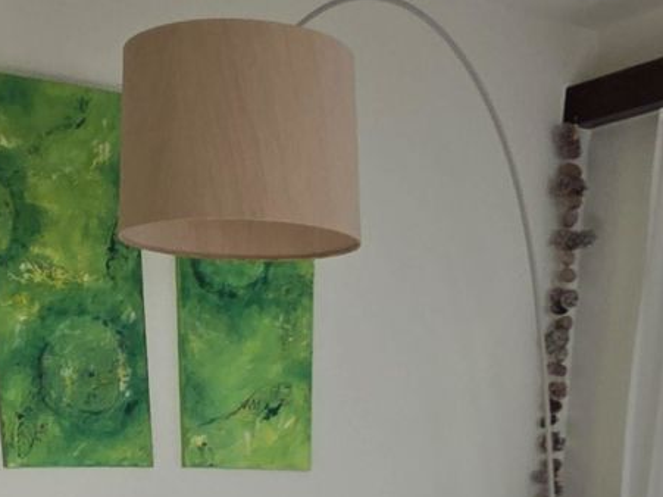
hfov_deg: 32.7
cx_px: 337
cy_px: 988
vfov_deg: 17.7
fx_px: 1130
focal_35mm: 59
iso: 50
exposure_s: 1/321
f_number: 2.2
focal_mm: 2.2
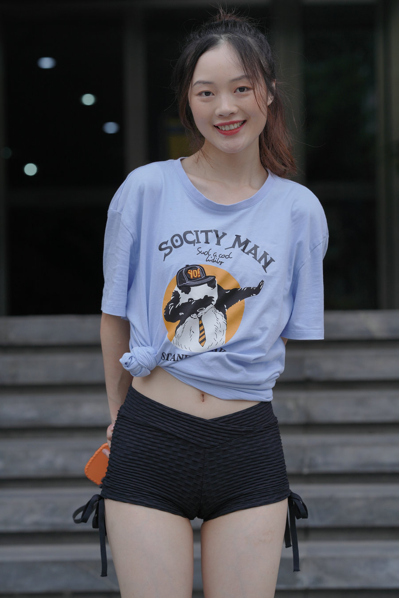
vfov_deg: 15.2
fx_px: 2244
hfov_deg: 10.2
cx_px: 200
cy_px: 299
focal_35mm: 135
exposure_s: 1/640
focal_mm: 135
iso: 250
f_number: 5.6
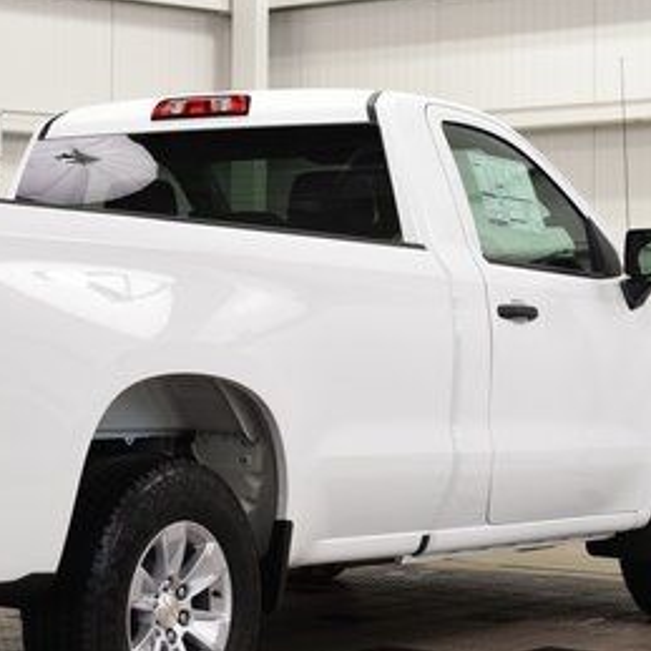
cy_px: 363
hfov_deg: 16.0
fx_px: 2277
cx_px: 50
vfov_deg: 16.3
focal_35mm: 107
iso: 640
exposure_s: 1/30
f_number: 7.1
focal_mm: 34
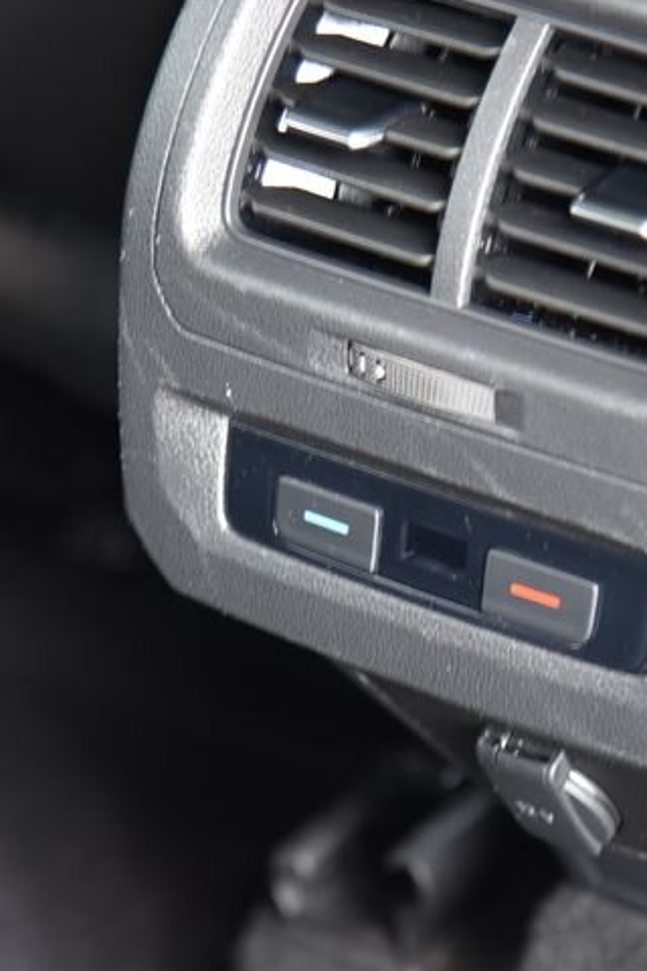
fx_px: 6901
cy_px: 360
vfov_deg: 8.0
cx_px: 340
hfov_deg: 5.4
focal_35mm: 256
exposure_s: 1/15
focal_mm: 120
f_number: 4
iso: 500
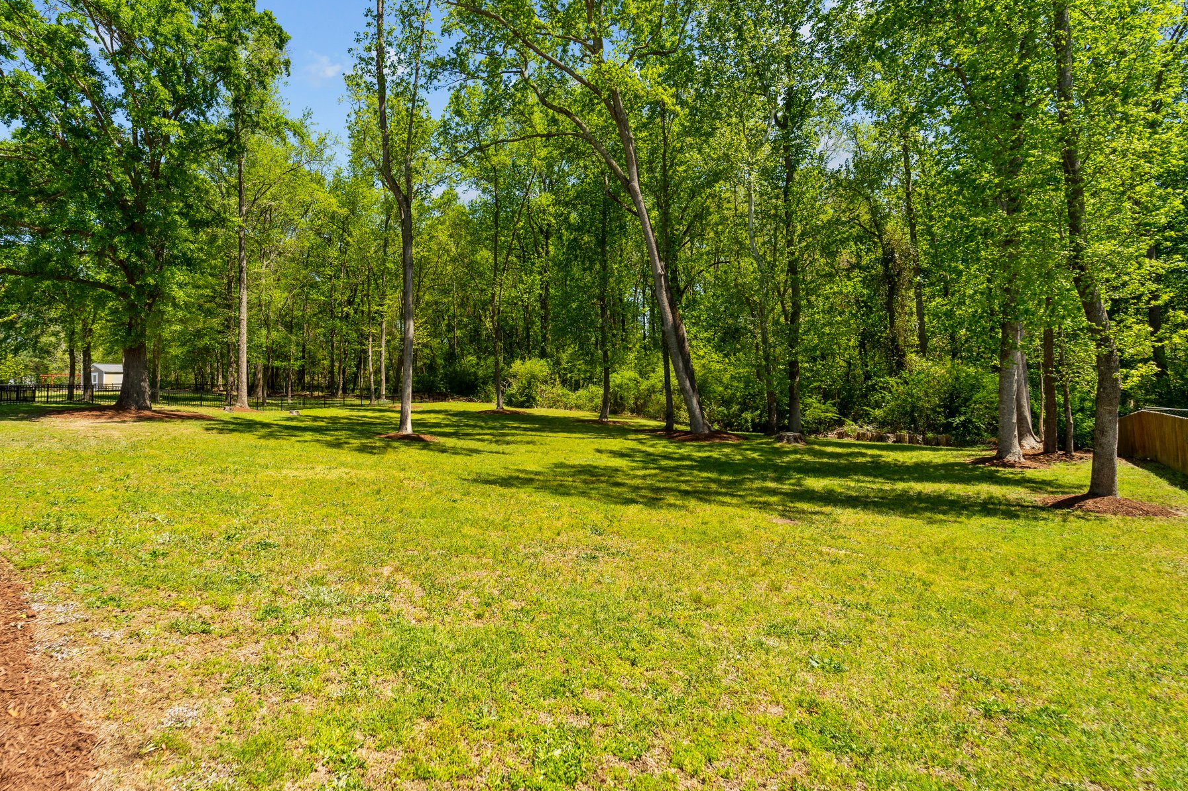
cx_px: 530
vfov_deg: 73.4
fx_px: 528
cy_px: 342
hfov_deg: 96.4
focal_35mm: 16
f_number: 8
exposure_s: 1/320
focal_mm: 14
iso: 100
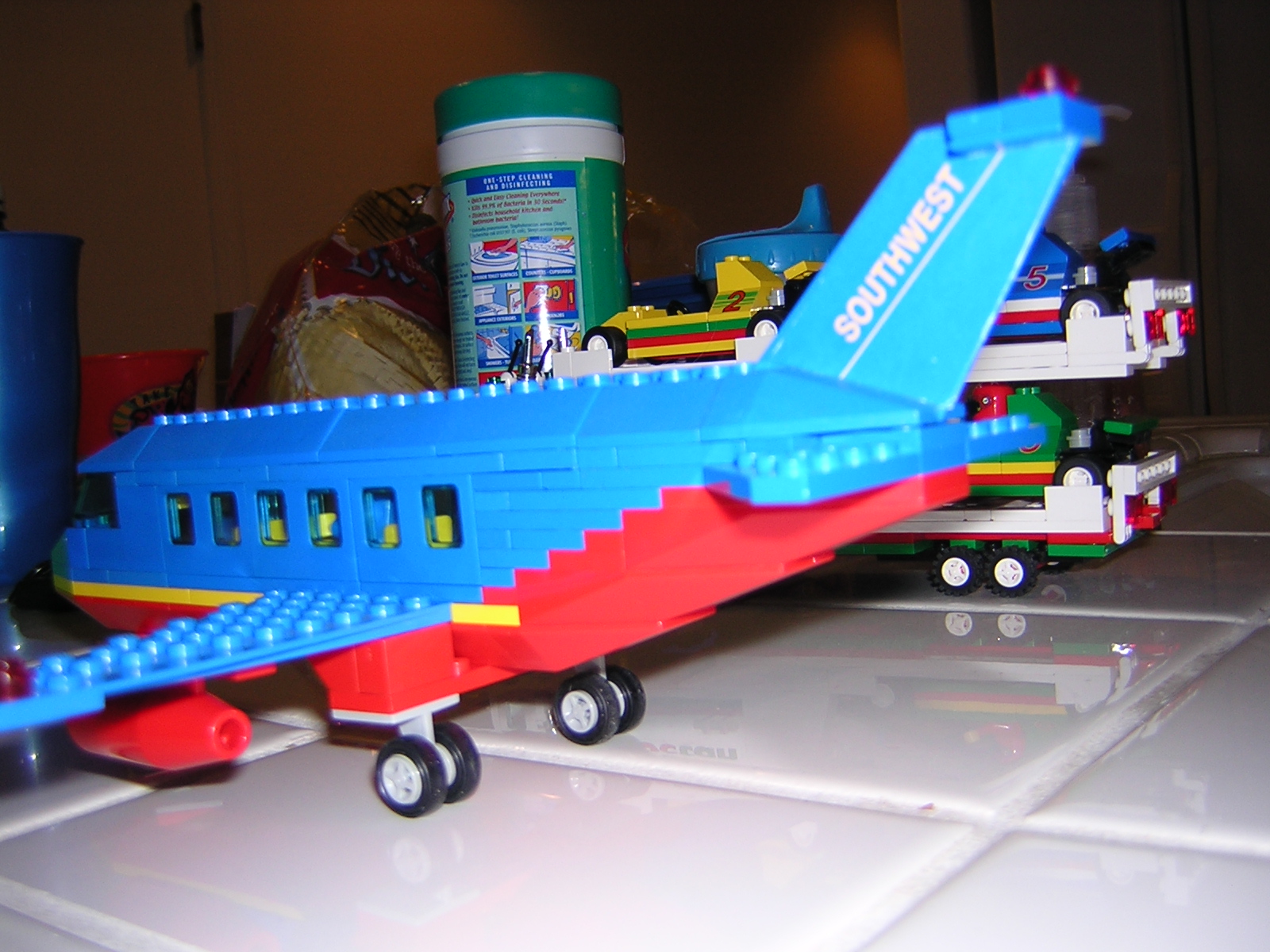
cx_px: 635
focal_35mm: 36
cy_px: 476
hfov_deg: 51.4
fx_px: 1321
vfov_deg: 39.7
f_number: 2.6
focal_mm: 4.7
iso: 100
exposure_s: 1/60.1
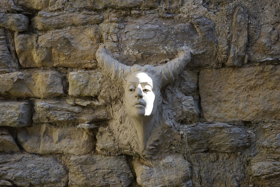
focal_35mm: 71
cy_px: 93
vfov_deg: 19.2
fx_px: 552
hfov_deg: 28.5
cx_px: 139
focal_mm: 70
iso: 250
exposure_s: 1/160
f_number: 5.6
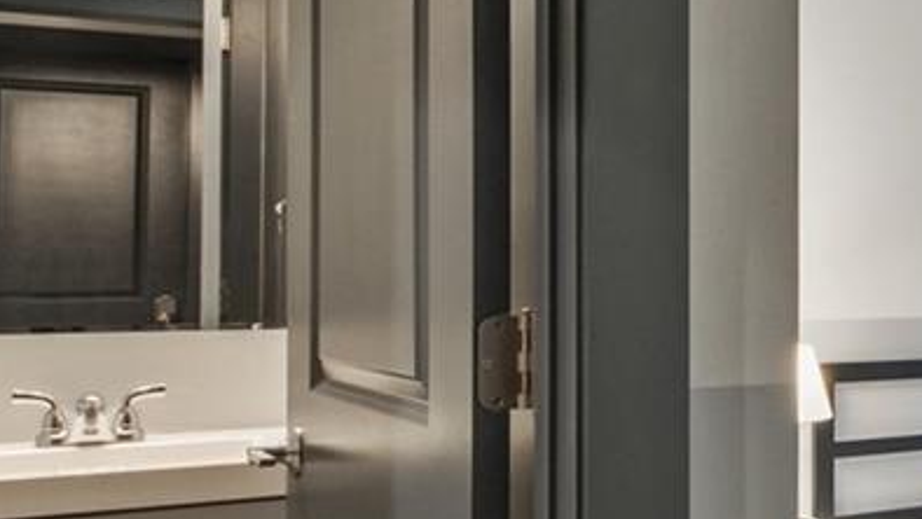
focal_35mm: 49
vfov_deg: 24.5
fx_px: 1198
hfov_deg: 36.3
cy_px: 260
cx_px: 990
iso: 100
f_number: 9
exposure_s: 2
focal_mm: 12
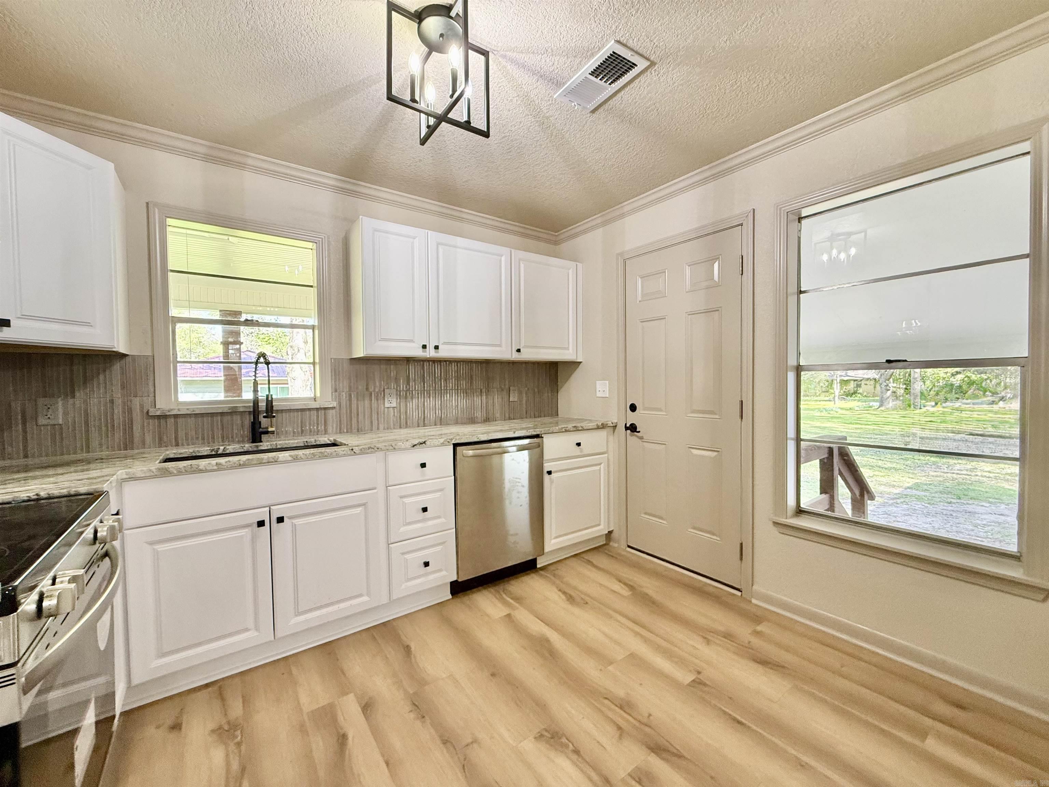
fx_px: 424
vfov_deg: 85.7
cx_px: 524
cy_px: 394
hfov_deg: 102.1
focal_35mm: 14
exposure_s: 1/99
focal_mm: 2.22
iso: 250
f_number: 2.2
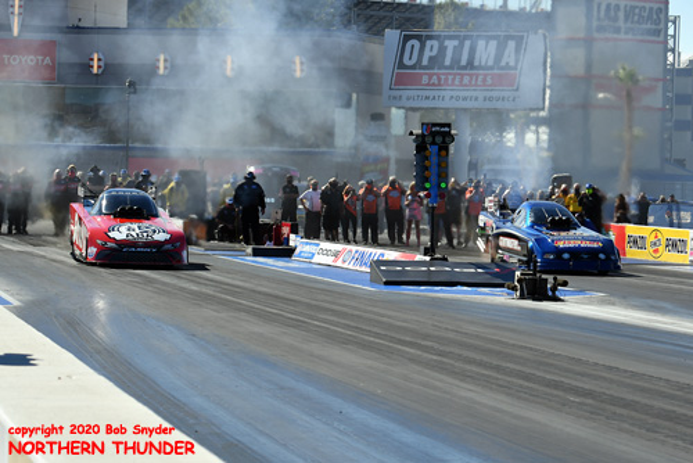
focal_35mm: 105
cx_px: 346
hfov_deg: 19.4
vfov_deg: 13.1
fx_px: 2022
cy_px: 232
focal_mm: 70
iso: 160
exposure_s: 1/1600
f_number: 5.6
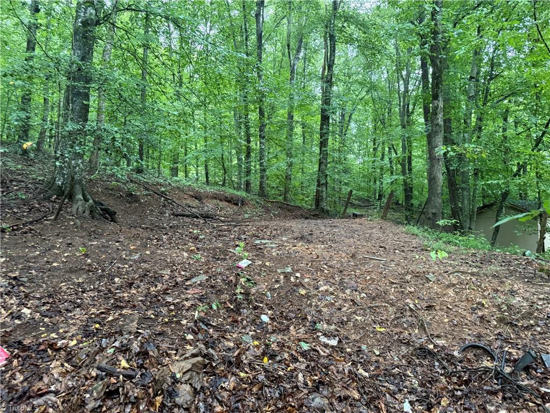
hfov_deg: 71.6
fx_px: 381
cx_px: 275
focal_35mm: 24
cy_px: 206
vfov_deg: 56.8
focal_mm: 6.76
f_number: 1.78
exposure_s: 1/56
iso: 800
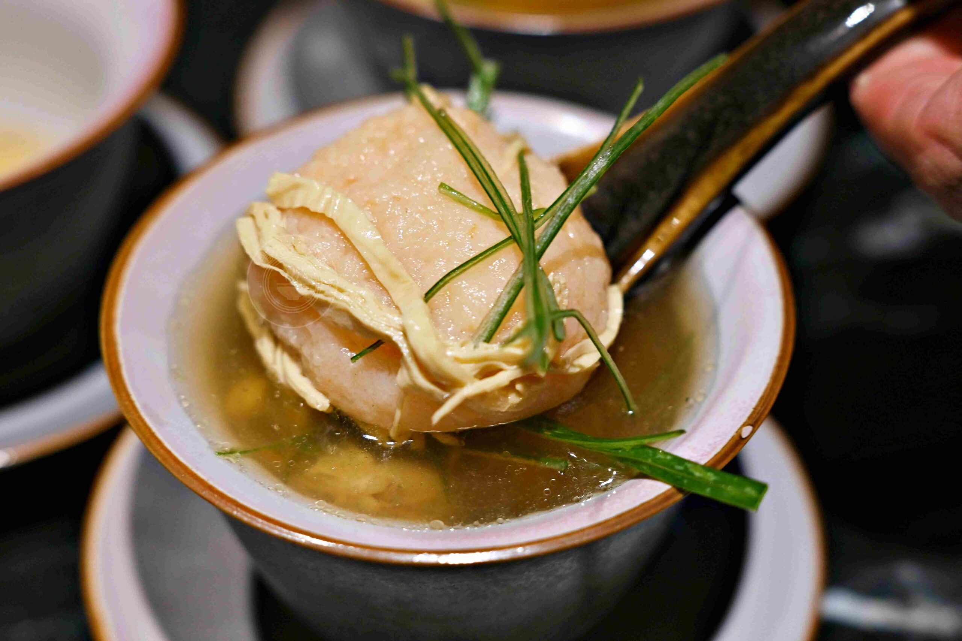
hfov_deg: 27.0
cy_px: 320
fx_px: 2004
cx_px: 481
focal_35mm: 75
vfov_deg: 18.2
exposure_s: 1/200
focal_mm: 50
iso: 320
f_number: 3.2
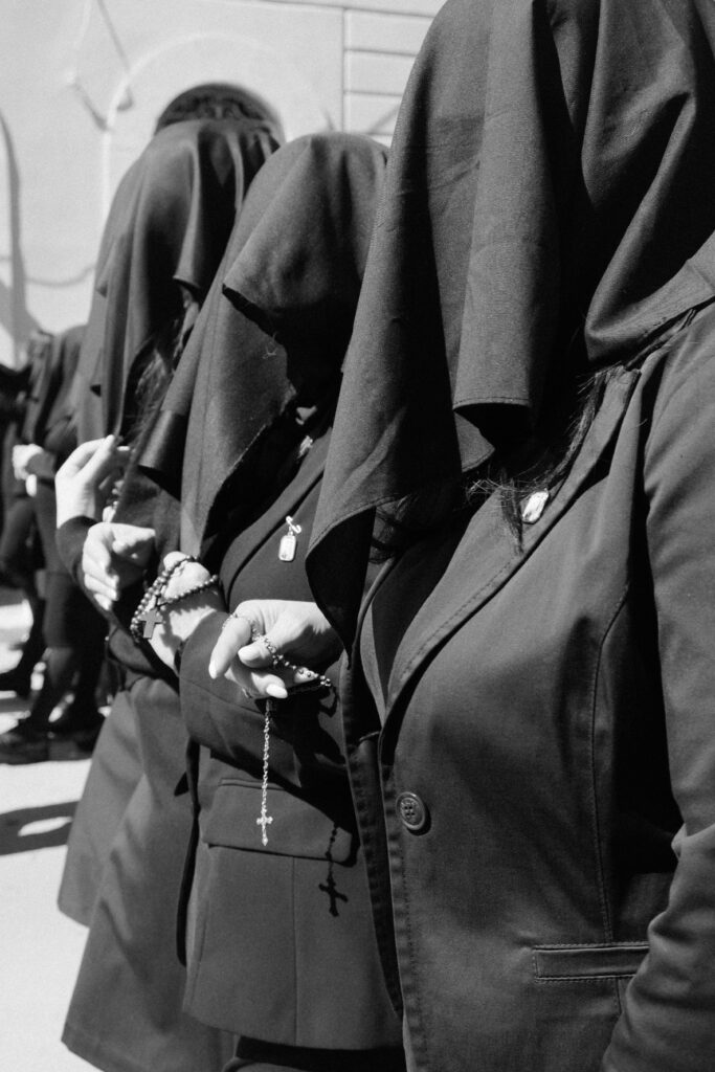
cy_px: 536
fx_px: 1251
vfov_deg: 46.4
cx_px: 358
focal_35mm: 42
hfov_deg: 31.9
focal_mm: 27.7
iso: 640
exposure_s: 1/680
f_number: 5.6
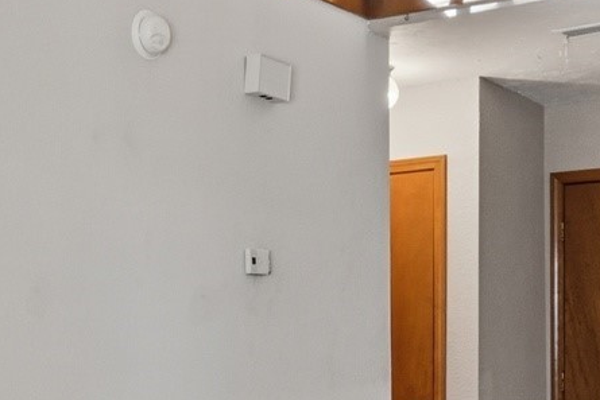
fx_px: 1067
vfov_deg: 20.9
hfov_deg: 31.2
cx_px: 210
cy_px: 340
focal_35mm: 64
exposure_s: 1/5
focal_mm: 10
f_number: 13
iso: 250
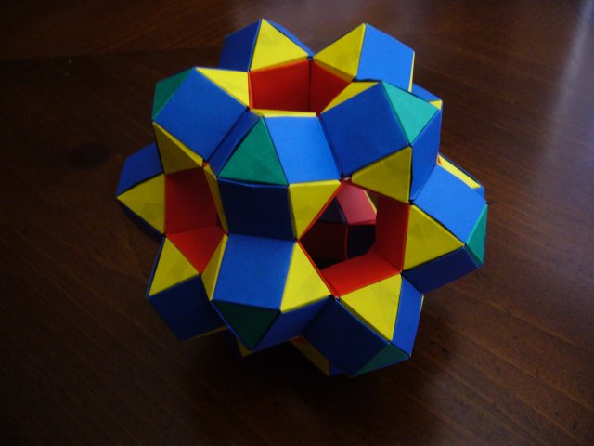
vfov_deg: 40.7
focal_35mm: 35
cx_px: 297
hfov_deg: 52.6
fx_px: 601
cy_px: 223
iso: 200
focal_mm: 5.8
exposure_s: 1/8
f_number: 2.8
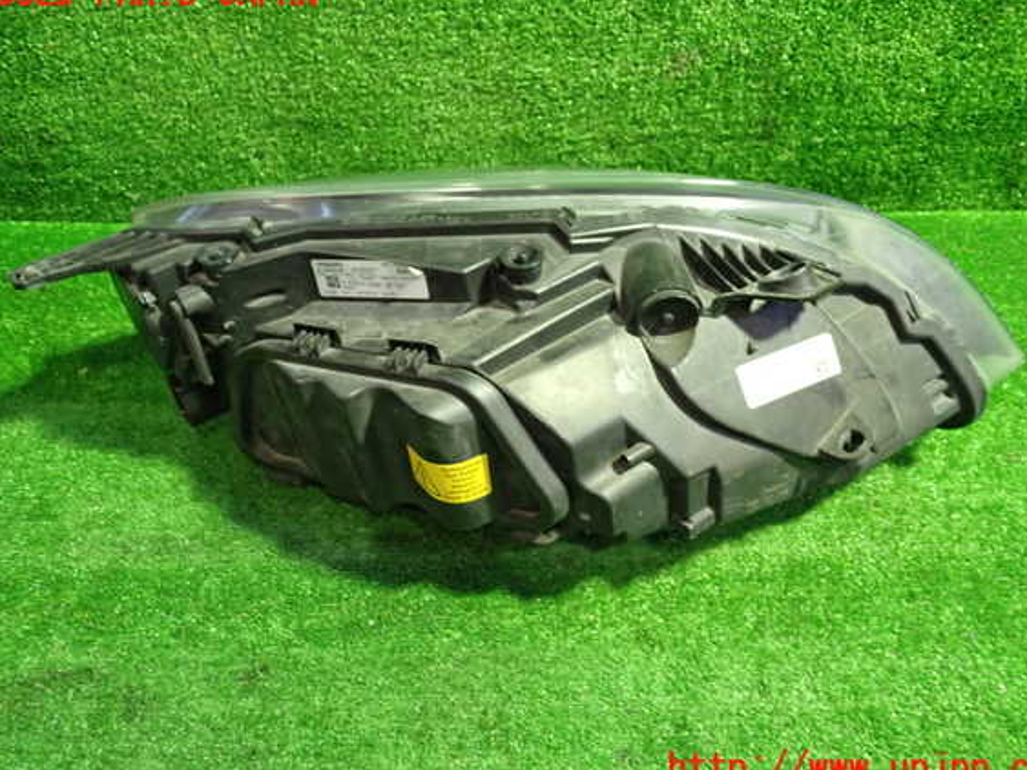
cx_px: 533
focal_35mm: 32
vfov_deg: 44.1
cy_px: 381
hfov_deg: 56.8
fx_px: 949
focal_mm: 5.4
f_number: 2.3
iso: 500
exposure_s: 1/30
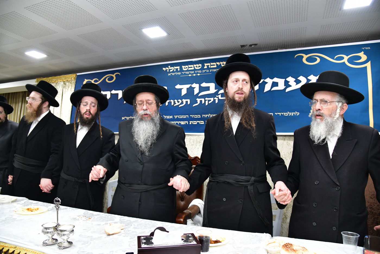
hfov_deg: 73.8
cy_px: 127
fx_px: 253
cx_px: 190
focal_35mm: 24
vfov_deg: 53.1
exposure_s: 1/100
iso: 2500
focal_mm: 24
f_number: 5.6
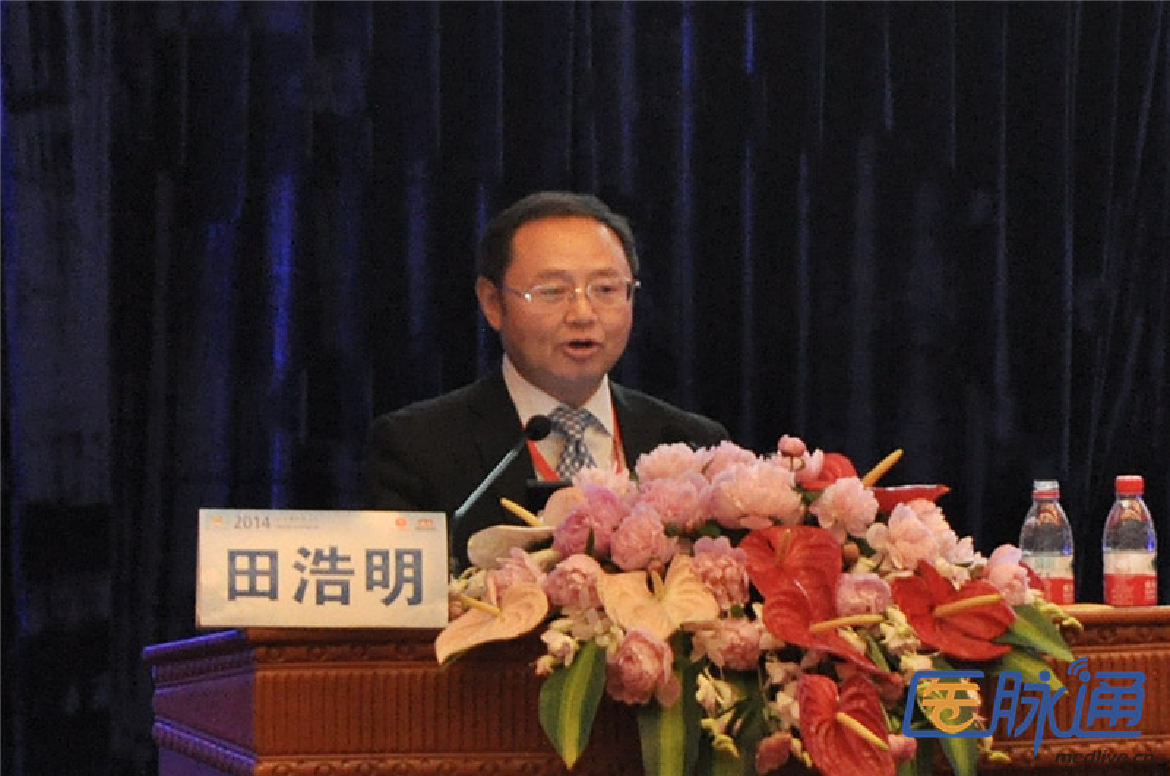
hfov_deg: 13.1
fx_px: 5111
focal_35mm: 158
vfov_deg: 8.7
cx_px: 585
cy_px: 388
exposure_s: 1/30
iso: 1100
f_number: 5.6
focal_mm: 105
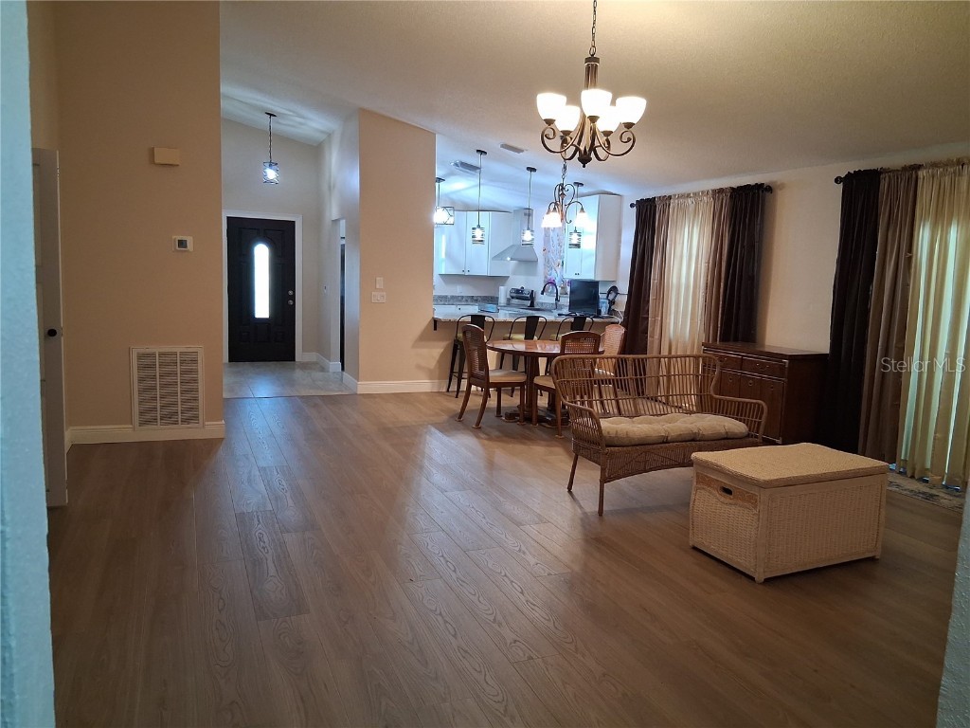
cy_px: 364
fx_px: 729
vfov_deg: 53.1
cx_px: 485
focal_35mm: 26
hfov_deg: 67.3
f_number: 1.8
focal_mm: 3.98
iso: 400
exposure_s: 1/50
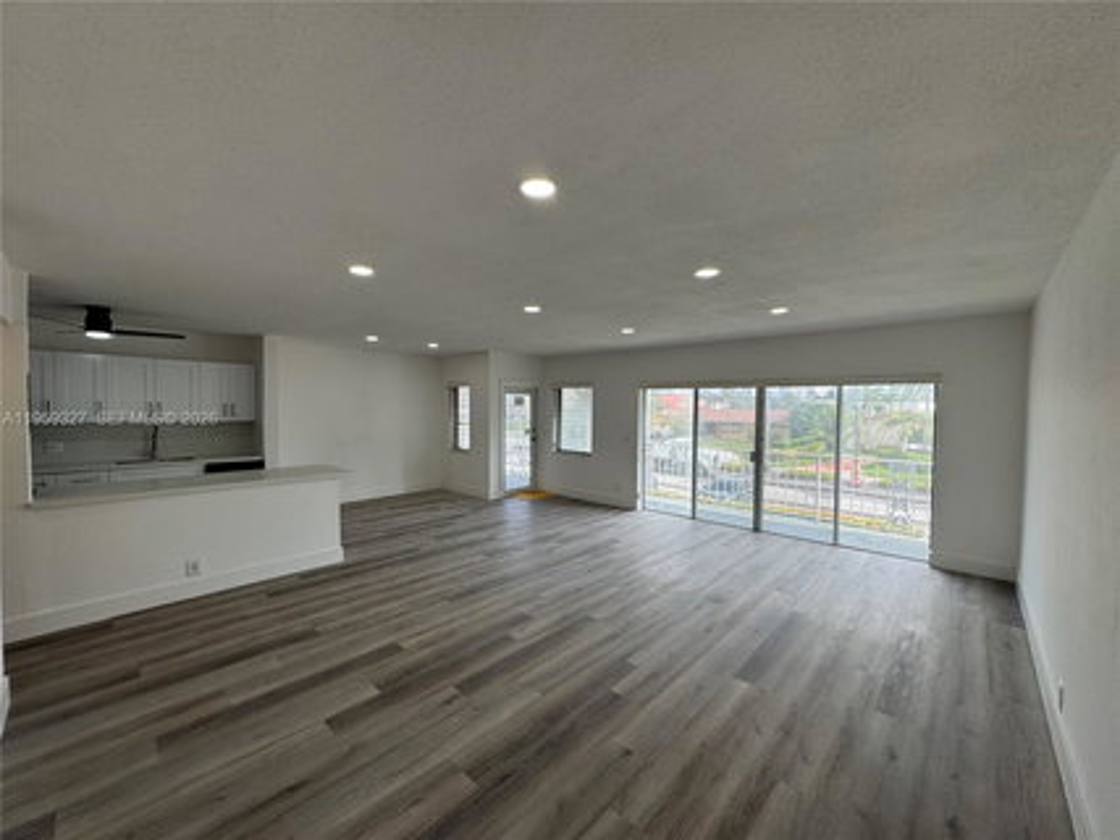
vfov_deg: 85.6
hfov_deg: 102.1
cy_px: 420
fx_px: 453
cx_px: 560
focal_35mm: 14
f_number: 2.2
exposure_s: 1/199
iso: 40
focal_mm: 2.22
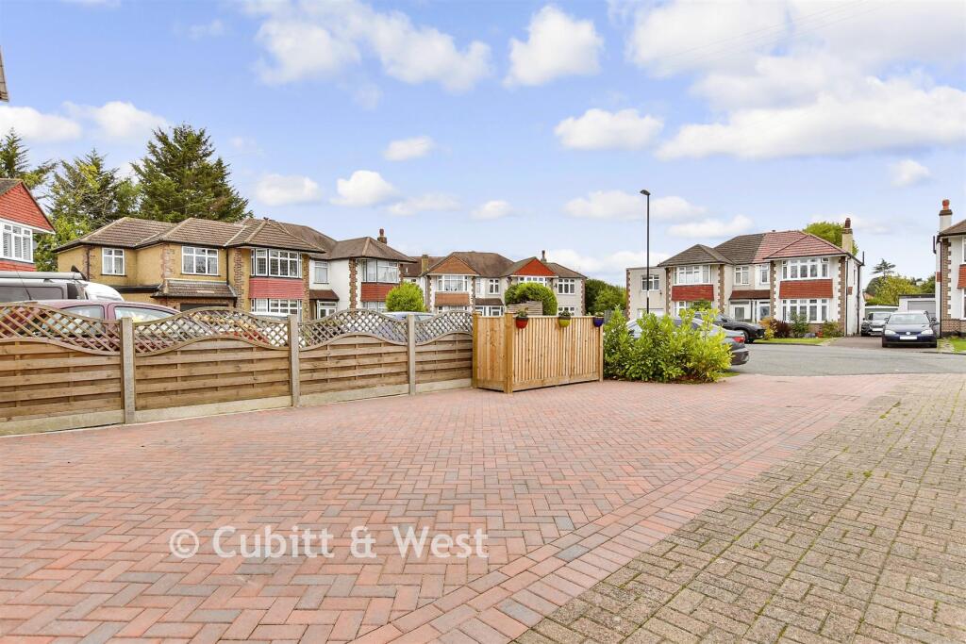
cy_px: 322
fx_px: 510
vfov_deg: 64.6
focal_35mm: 19
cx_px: 483
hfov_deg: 86.9
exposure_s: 1/80
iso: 160
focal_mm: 13
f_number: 8
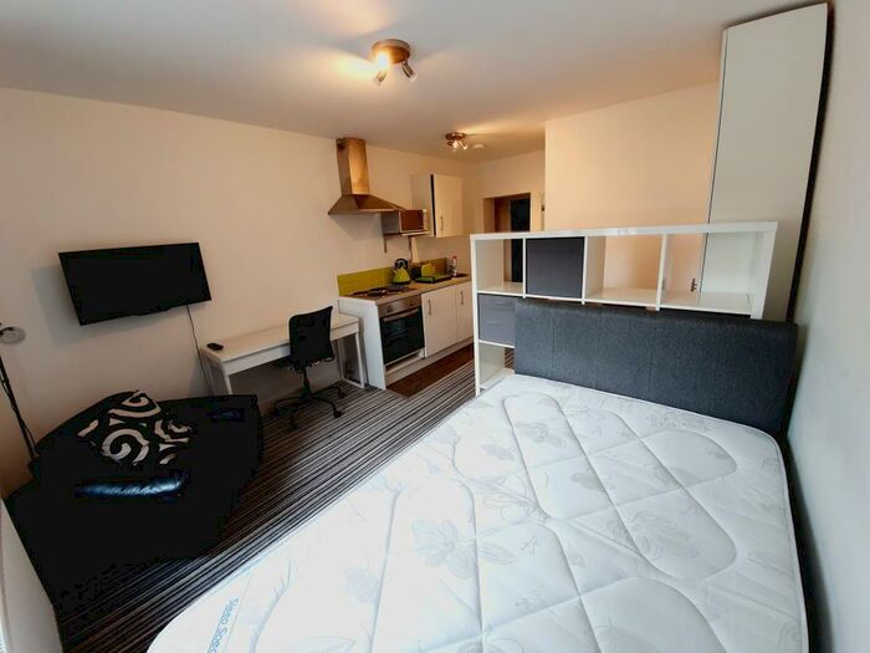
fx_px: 327
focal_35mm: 13
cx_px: 435
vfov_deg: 89.9
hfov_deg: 106.2
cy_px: 326
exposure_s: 1/50
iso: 80
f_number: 2.2
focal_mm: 1.8
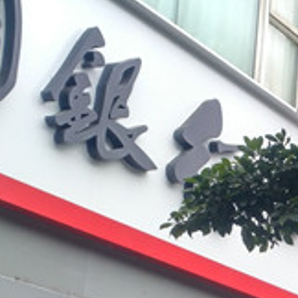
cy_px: 418
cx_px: 576
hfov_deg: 14.1
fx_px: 1032
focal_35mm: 106
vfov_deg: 15.4
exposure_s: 1/100
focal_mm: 4.73
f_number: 2.2
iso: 110
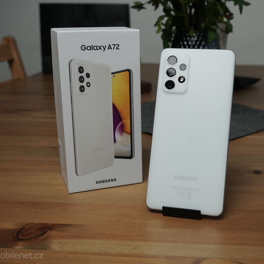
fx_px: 406
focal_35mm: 47
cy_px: 133
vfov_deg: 36.1
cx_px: 171
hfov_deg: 35.8
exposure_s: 1/200
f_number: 7.1
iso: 640
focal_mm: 36
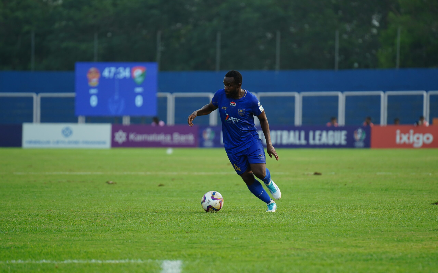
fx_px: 3294
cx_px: 219
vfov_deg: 4.8
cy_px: 141
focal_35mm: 276
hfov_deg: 7.6
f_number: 2.8
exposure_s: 1/1250
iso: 200
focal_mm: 180
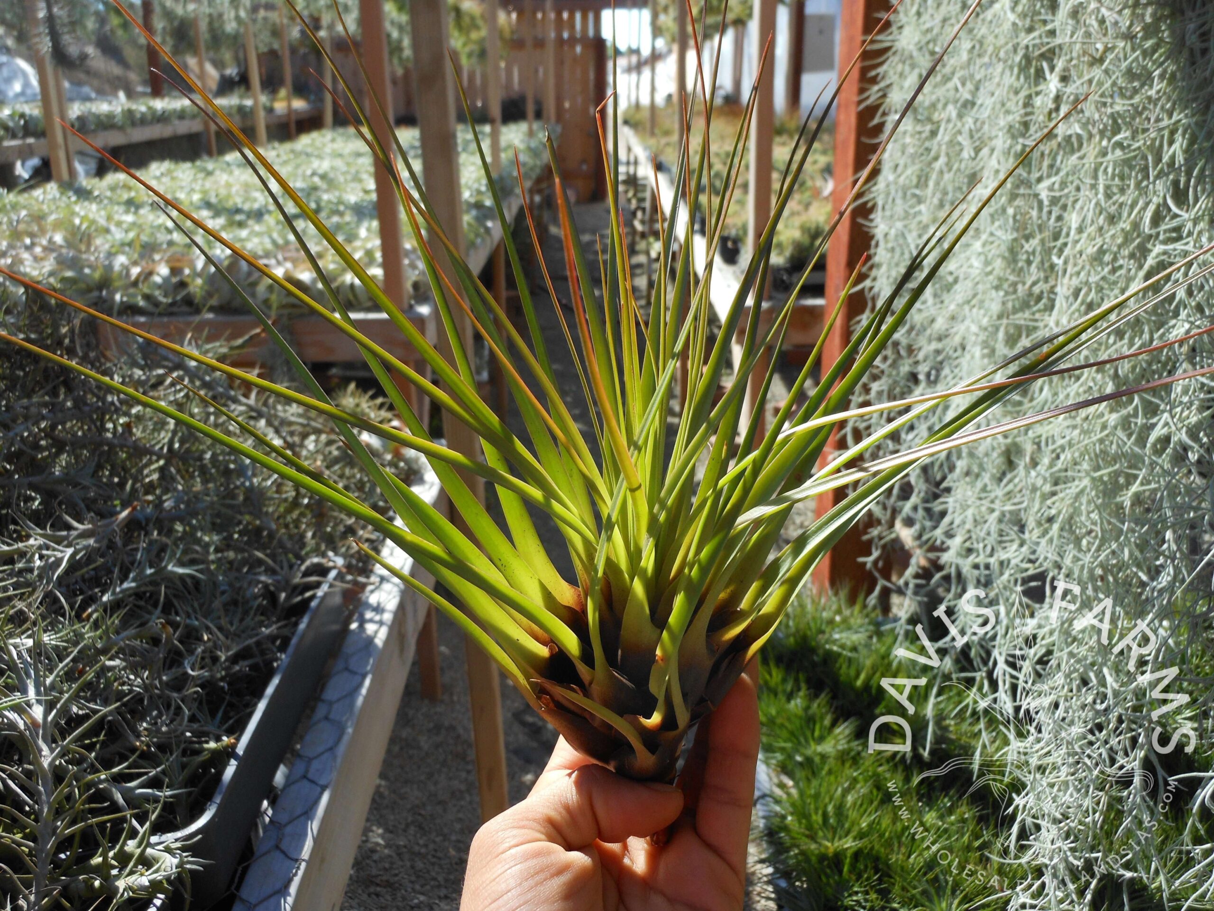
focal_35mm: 33
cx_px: 607
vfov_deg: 42.9
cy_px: 456
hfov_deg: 55.4
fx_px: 1157
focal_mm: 5.9
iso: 80
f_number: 4
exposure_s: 1/160
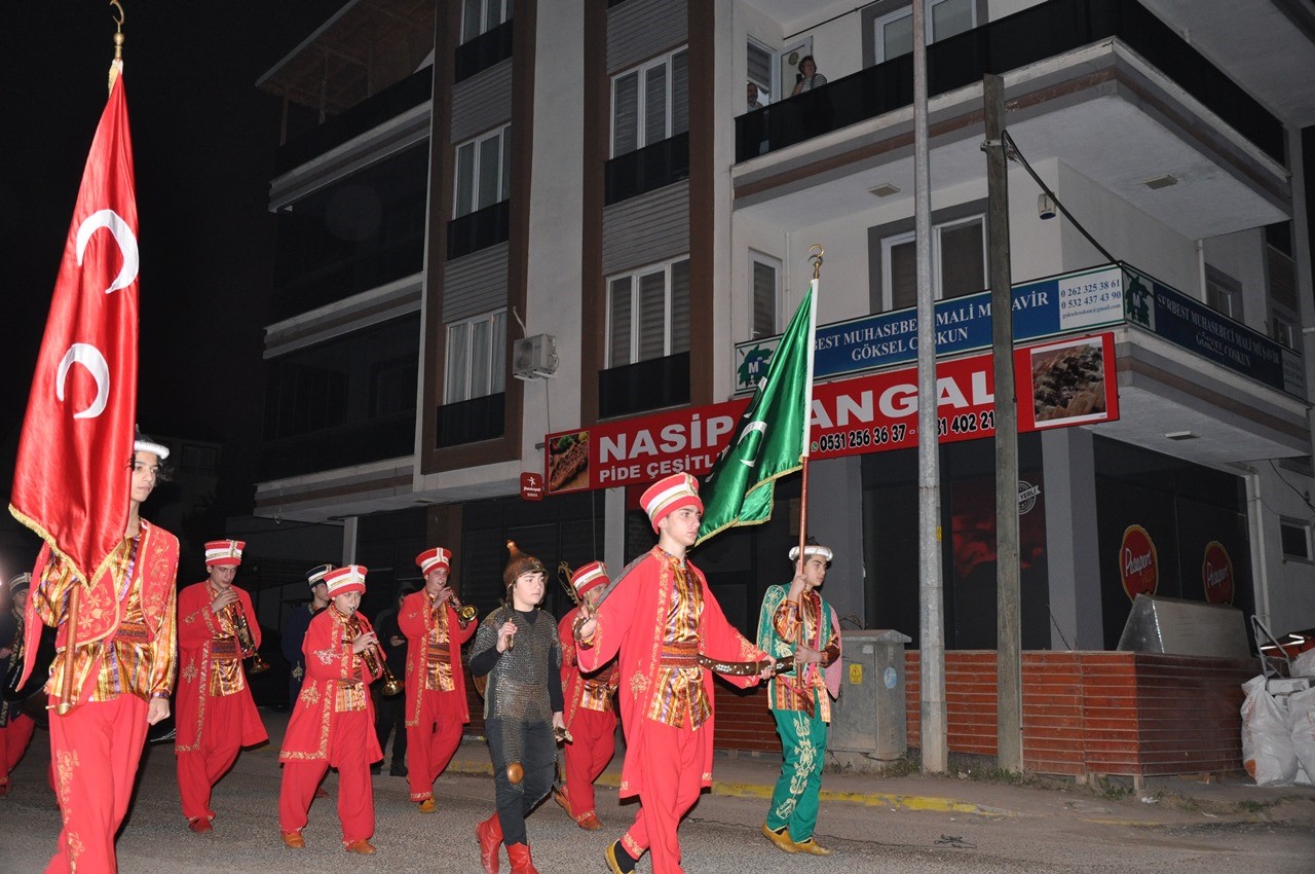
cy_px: 437
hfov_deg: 53.2
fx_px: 1313
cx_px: 658
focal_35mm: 36
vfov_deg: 36.8
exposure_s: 1/60
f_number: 3.8
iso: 800
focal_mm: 24
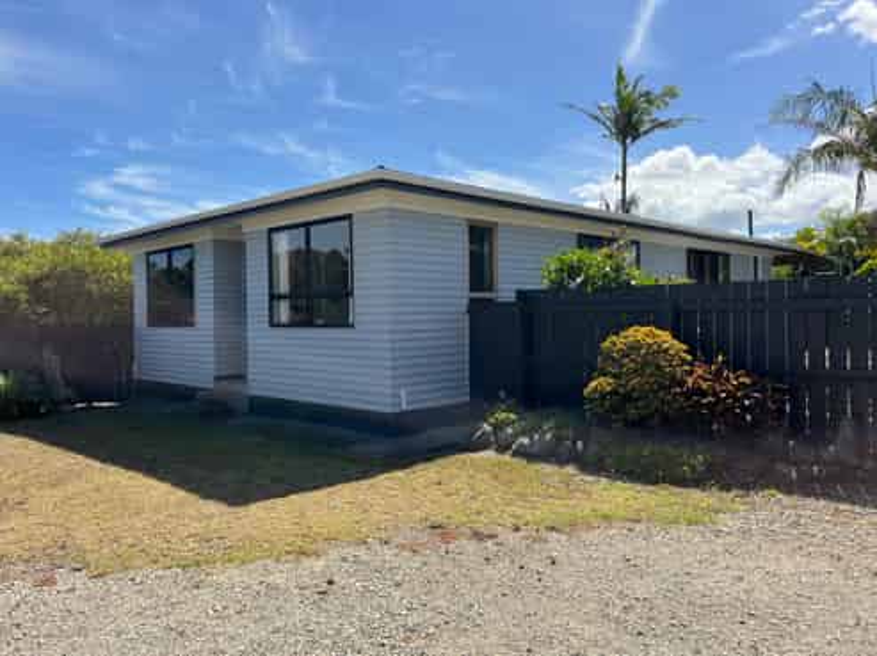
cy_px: 328
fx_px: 658
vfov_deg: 53.0
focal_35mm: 26
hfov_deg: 67.3
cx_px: 438
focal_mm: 5.1
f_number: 1.6
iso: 50
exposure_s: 1/3215
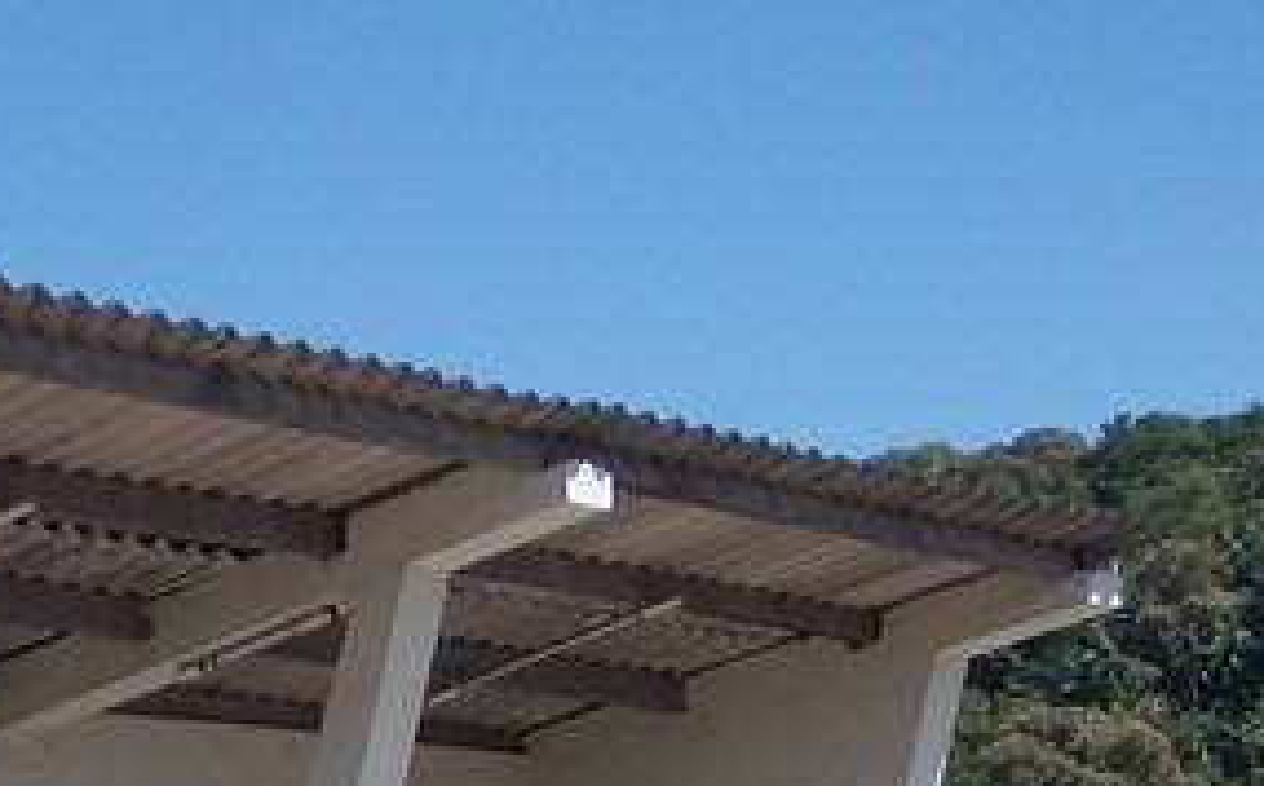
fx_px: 3716
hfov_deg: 19.0
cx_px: 146
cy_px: 1091
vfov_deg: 11.7
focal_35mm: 108
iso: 80
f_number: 6.2
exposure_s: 1/320
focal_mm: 5.3
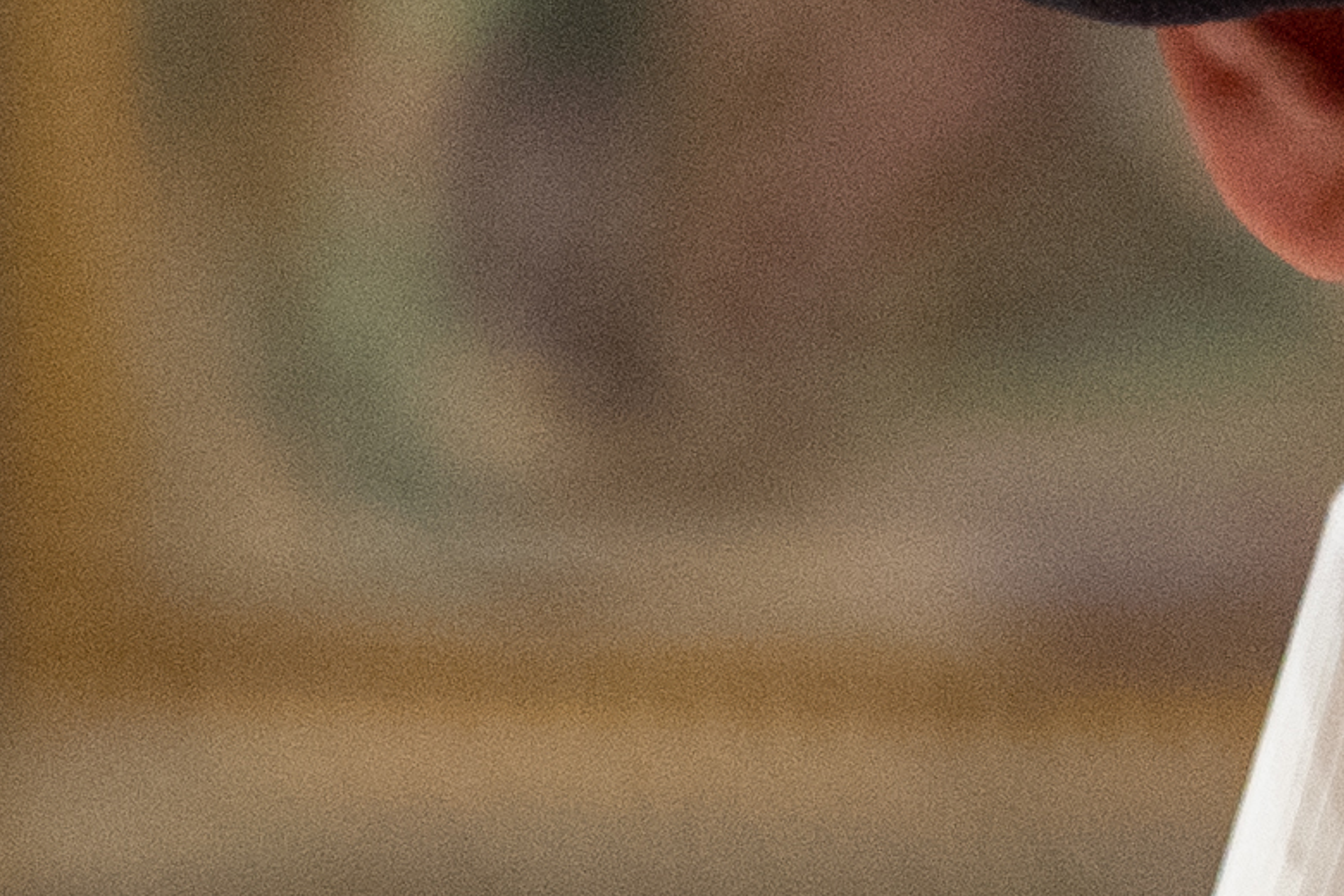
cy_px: 1611
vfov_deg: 3.2
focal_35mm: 423
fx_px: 15791
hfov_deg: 4.8
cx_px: 2902
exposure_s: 1/320
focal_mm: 55
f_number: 2.8
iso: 2000
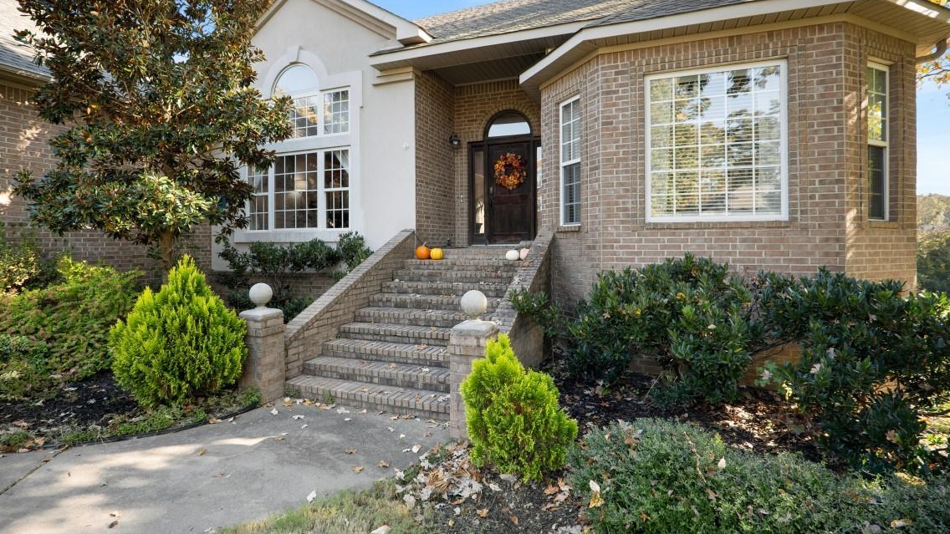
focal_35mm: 17
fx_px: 428
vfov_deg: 63.7
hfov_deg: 95.9
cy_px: 231
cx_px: 476
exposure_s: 1/80
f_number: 4
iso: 125
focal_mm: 16
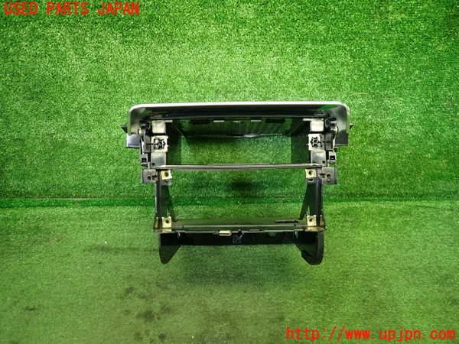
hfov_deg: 69.4
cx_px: 230
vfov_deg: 54.9
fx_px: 331
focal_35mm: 25
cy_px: 172
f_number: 2
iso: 200
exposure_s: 1/40
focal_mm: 4.5
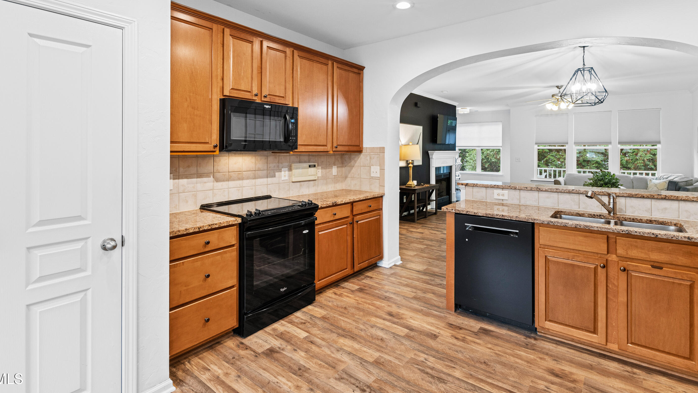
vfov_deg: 63.1
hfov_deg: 95.9
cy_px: 150
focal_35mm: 17
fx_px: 315
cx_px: 362
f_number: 8
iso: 100
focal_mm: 10
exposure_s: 1/2
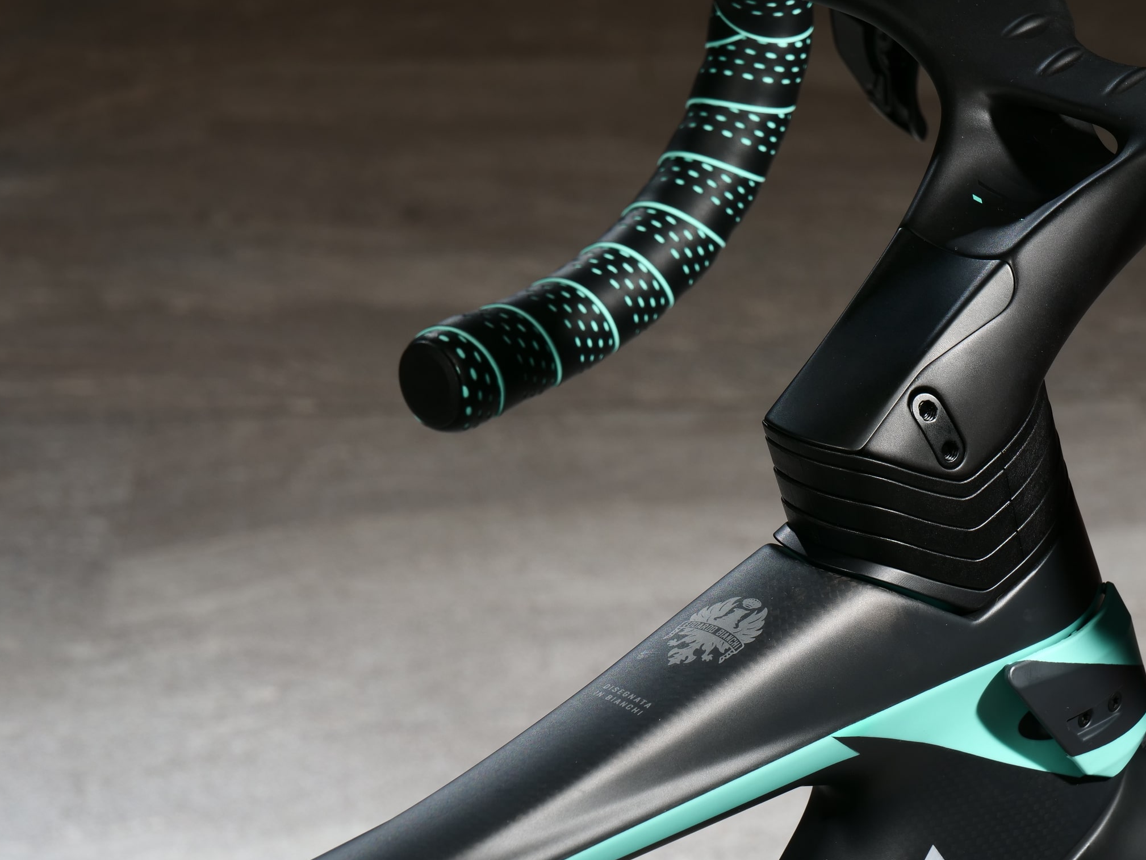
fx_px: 5165
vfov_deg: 9.5
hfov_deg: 12.6
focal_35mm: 156
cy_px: 421
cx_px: 727
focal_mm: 60
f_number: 8
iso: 100
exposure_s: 1/250
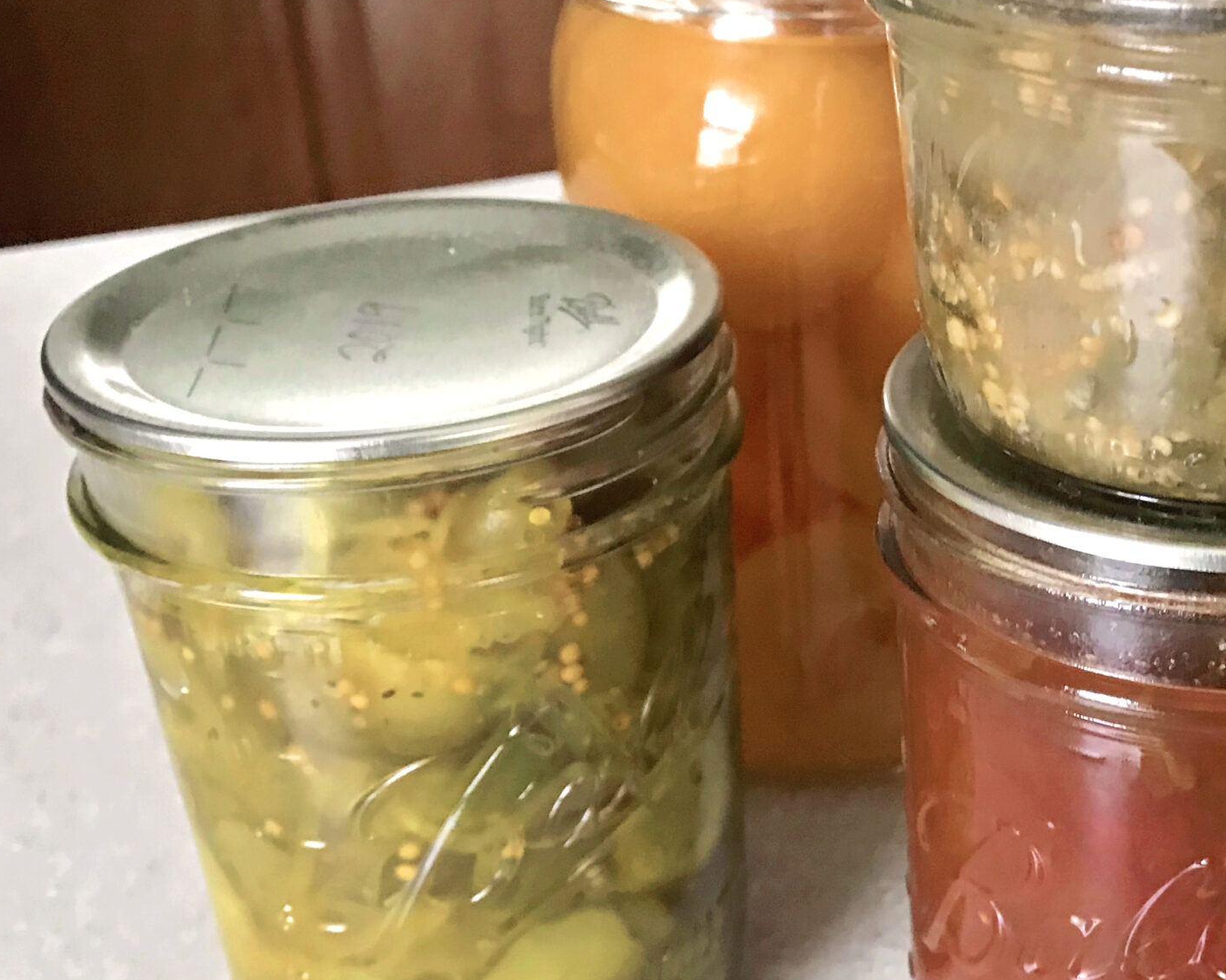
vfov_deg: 30.8
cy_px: 538
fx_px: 1778
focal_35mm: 49
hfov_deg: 36.2
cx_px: 1047
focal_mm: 3.99
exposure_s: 1/9
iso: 100
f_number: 1.8
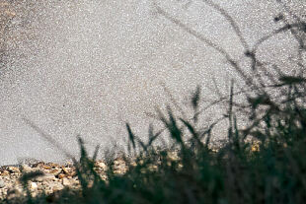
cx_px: 54
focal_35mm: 329
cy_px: -134
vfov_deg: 4.2
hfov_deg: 6.3
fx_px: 2798
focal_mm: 85
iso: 160
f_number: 5
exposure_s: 1/1250
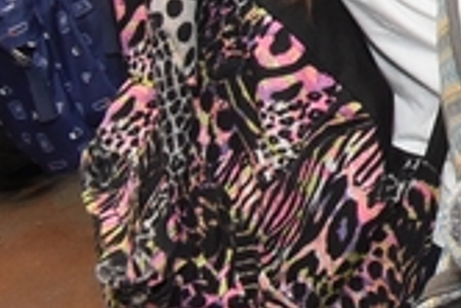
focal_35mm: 181
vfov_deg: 6.9
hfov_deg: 9.1
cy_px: -585
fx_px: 2320
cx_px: 1377
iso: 2000
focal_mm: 20
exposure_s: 1/60
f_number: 13
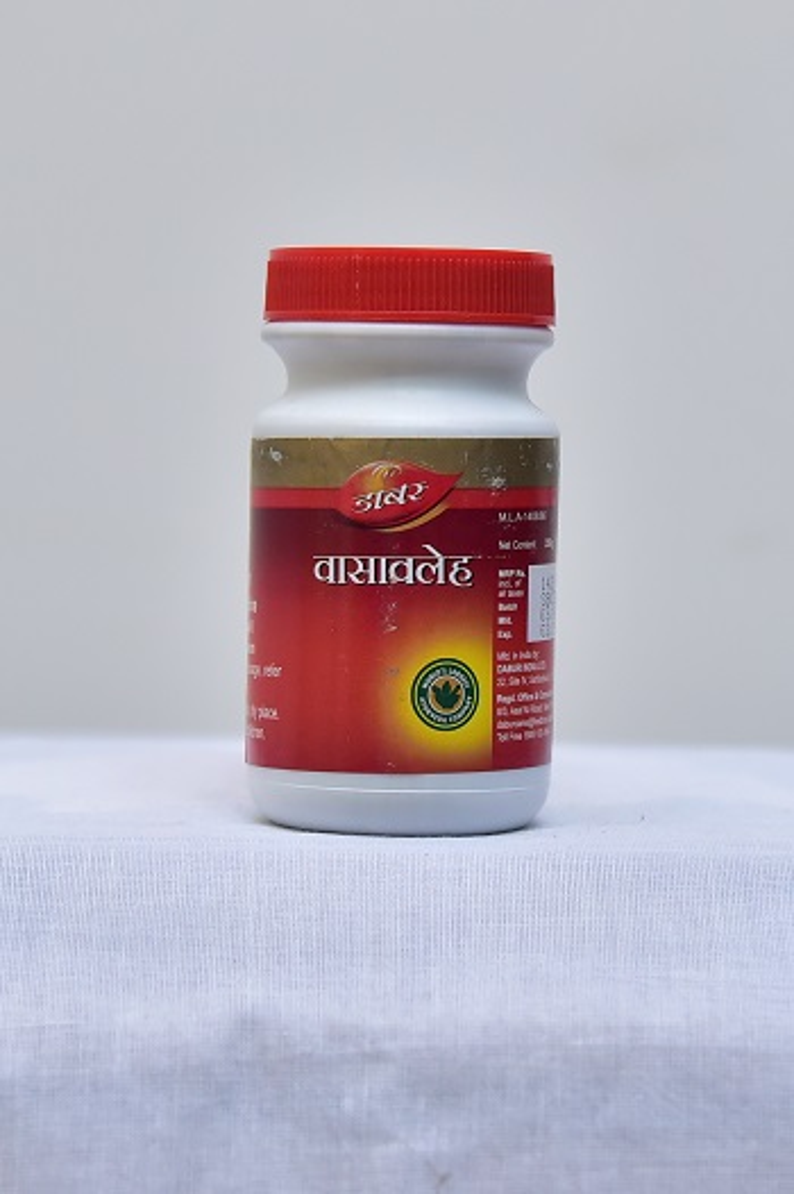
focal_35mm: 62
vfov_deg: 32.4
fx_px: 2054
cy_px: 597
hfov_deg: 21.9
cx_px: 397
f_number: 4
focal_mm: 62
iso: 1250
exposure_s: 1/125
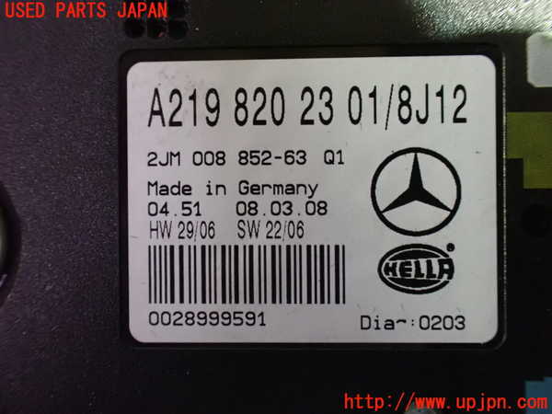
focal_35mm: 30
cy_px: 207
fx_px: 478
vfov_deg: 46.8
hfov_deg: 60.0
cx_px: 276
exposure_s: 1/25
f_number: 2.3
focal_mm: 5.4
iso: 1600
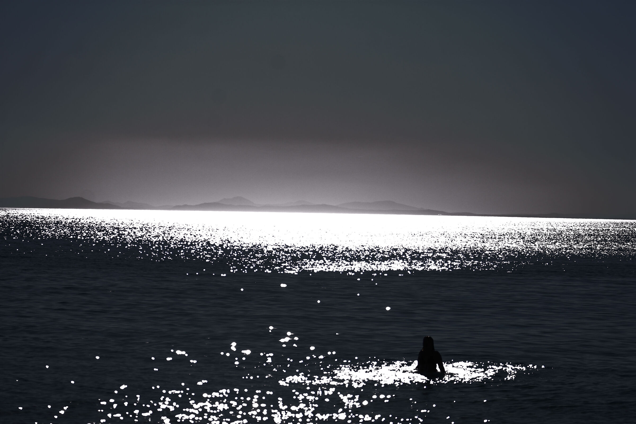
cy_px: 212
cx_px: 318
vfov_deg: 13.0
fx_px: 1855
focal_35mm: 105
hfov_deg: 19.5
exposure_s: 1/1000
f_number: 4.5
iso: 200
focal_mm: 70
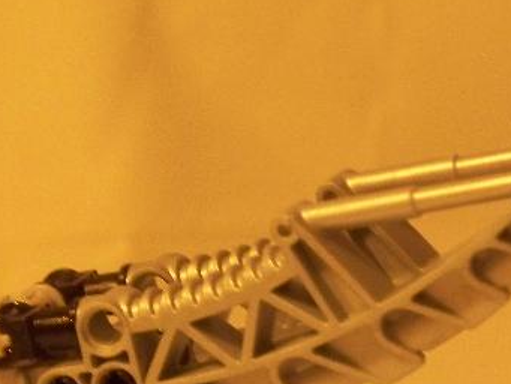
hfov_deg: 7.5
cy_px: 206
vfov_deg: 5.7
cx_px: 44
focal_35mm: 263
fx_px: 3884
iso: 400
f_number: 3.8
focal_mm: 22.05
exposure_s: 1/40
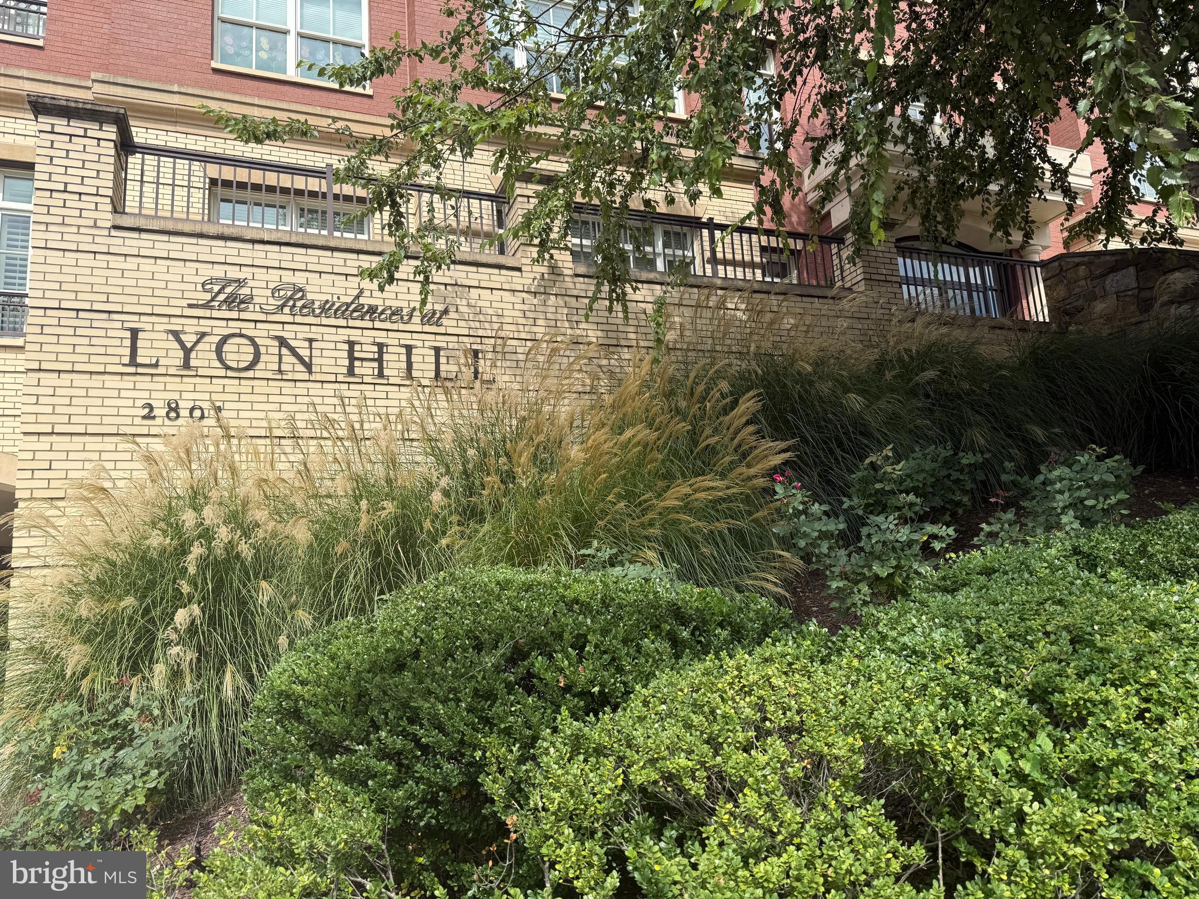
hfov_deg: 71.6
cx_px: 600
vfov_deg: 56.8
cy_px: 450
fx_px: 831
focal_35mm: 24
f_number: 1.78
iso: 80
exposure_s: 1/3021
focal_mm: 6.76
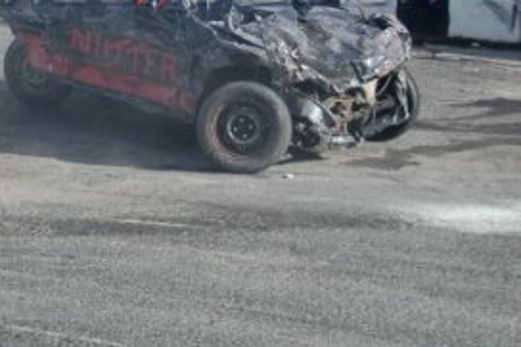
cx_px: -75
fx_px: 1736
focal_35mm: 120
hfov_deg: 16.5
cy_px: -10
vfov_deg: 11.3
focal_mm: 34
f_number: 4.5
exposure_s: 1/1000
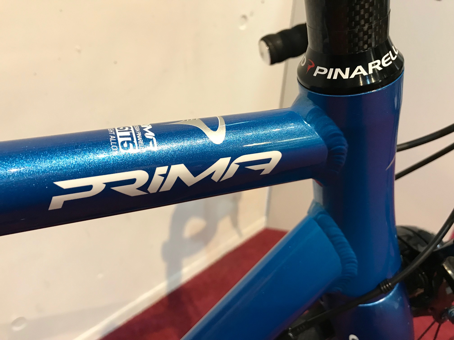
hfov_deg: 63.4
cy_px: 170
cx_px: 227
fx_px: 367
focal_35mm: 28
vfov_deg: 49.7
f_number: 1.8
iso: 80
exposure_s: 1/17
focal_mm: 3.99
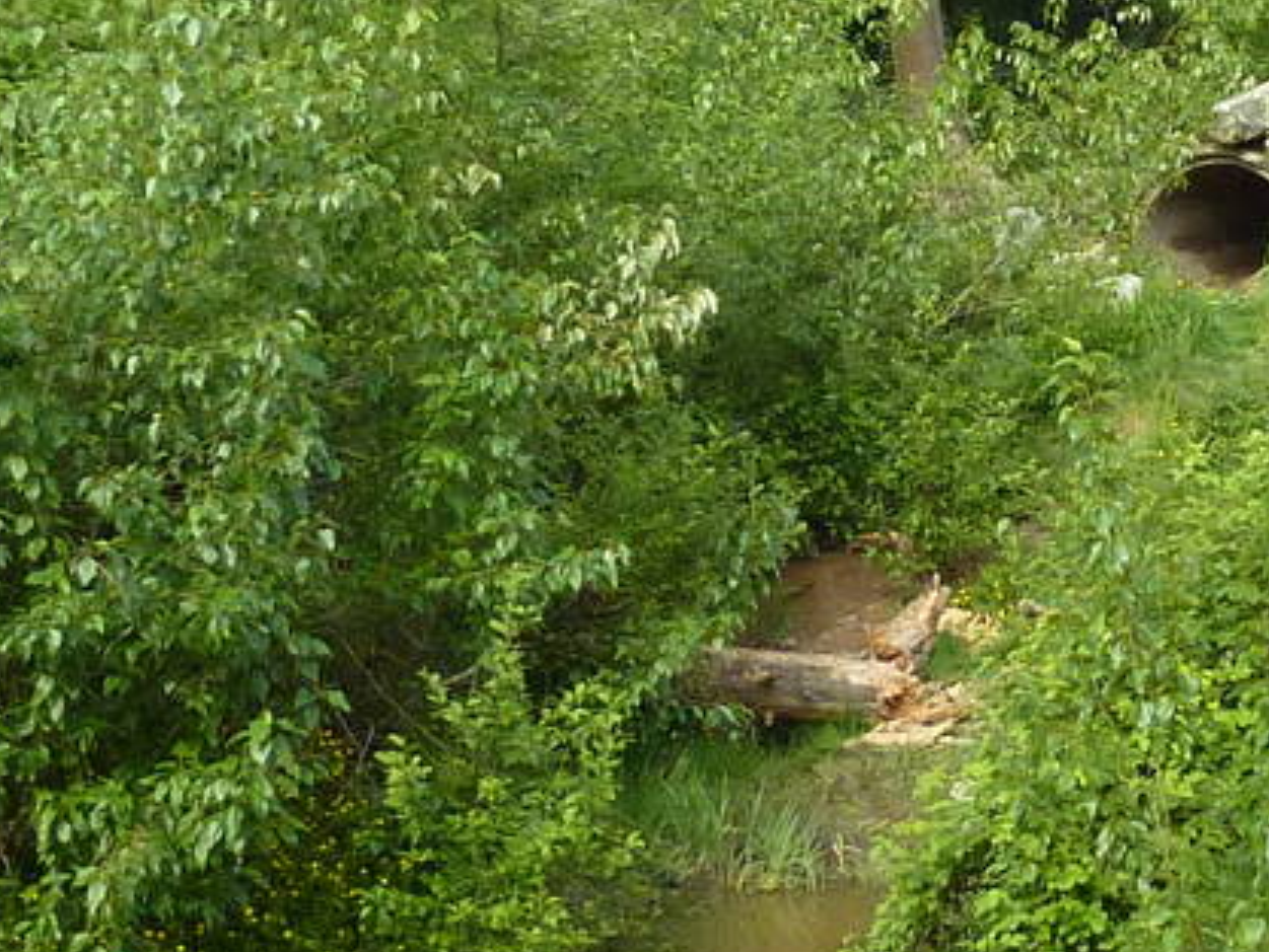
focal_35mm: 96
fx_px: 3520
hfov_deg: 20.0
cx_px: 1178
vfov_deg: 15.2
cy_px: 21
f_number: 3.3
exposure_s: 1/500
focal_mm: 4.1
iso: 200
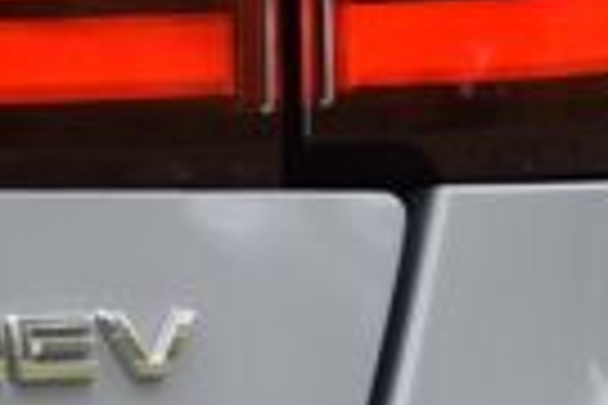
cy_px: -196
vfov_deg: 1.4
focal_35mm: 1008
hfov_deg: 2.0
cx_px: 0
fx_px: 17023
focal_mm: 165
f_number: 5
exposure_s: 1/250
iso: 400
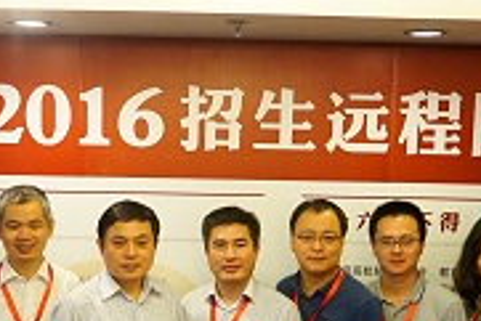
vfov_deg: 15.8
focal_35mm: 85
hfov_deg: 23.9
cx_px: 191
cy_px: 328
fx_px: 1137
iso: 3200
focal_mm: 24
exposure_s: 1/100
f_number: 4
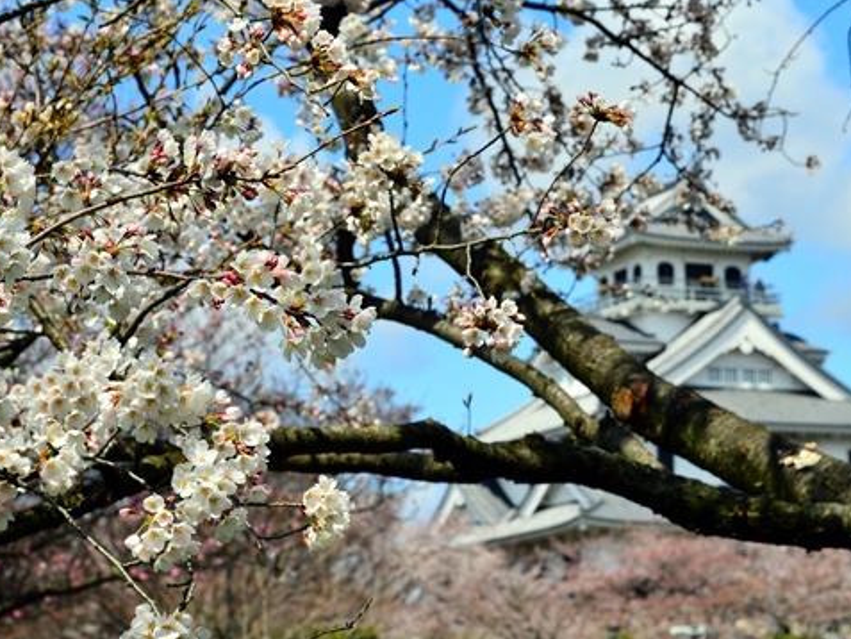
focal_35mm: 121
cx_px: 576
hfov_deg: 16.2
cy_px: 203
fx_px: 2975
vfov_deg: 12.2
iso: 400
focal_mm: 75
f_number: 11
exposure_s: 1/500
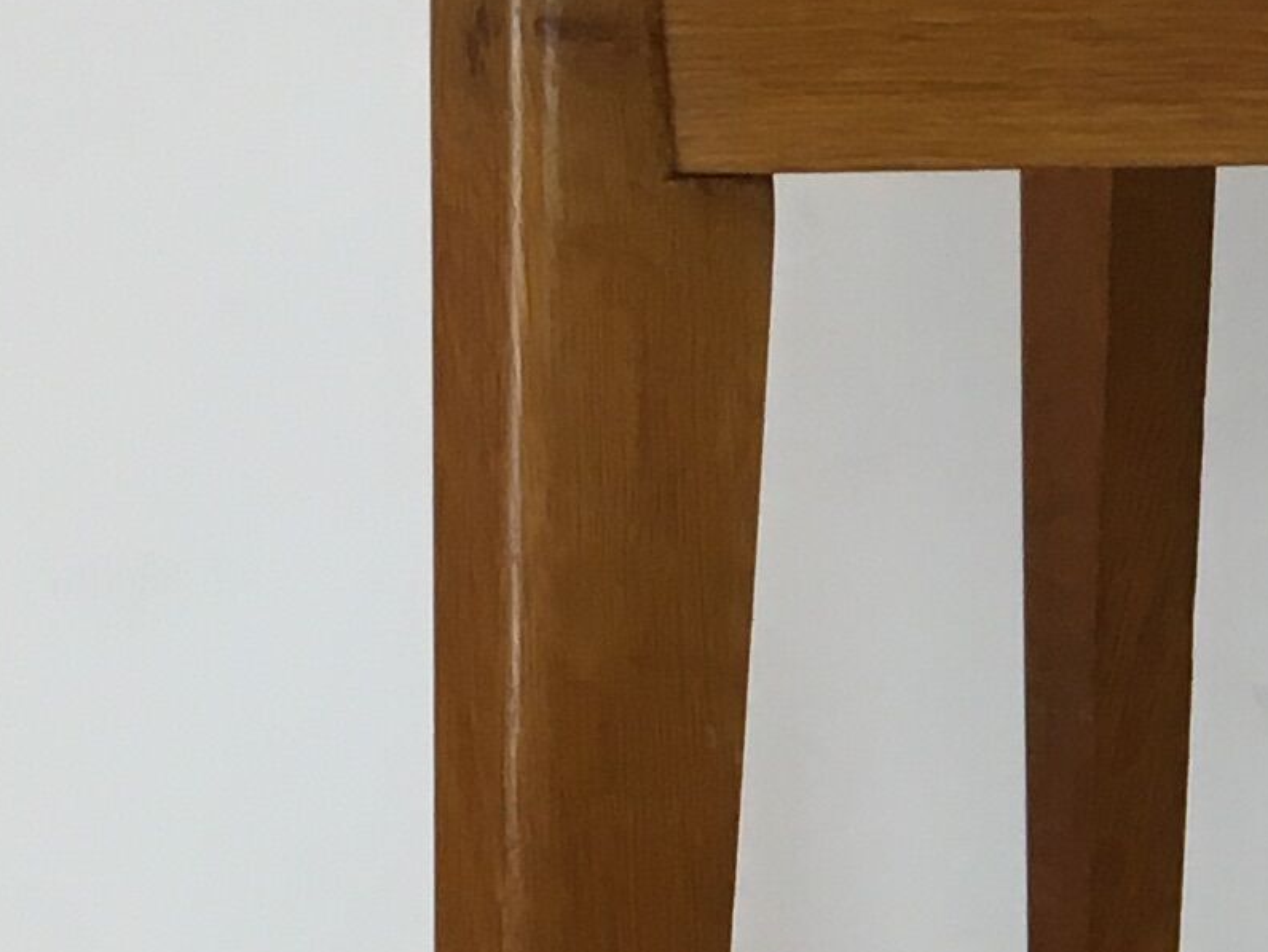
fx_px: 5387
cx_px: 2094
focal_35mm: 147
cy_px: 1512
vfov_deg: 9.7
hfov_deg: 12.5
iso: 32
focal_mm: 4.15
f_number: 2.2
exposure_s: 1/33
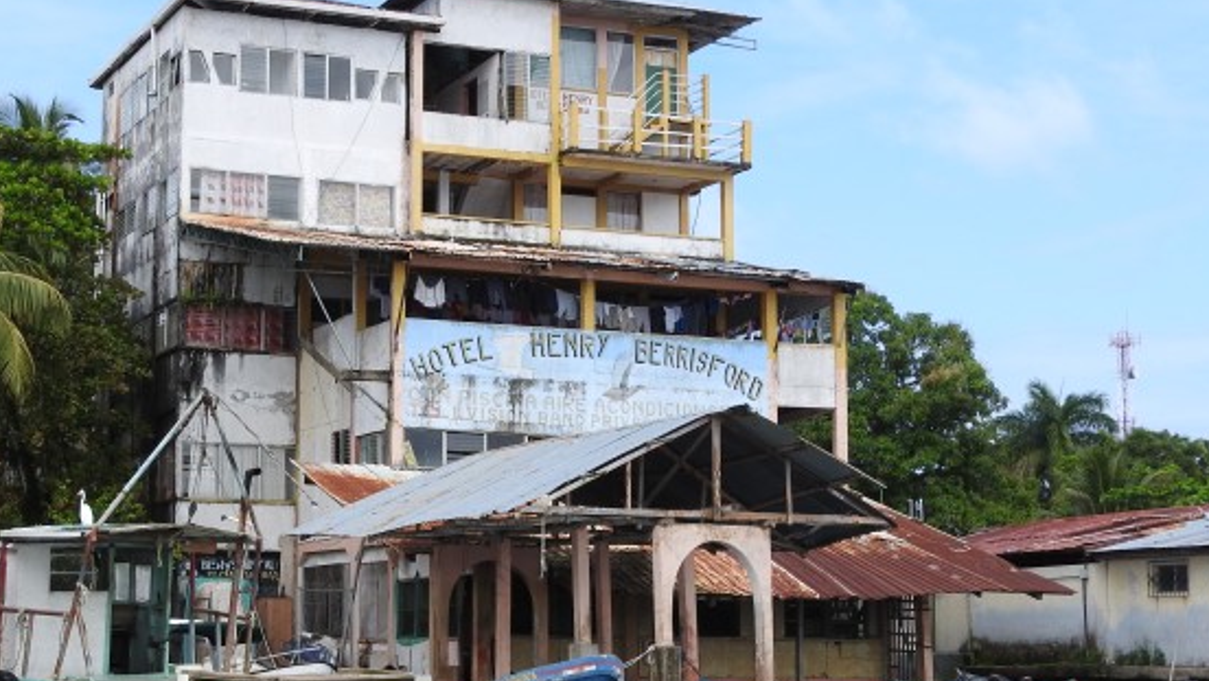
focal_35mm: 71
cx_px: 431
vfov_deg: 17.0
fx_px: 2277
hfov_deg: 29.6
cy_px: 420
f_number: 4
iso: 100
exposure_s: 1/800
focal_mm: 8.1
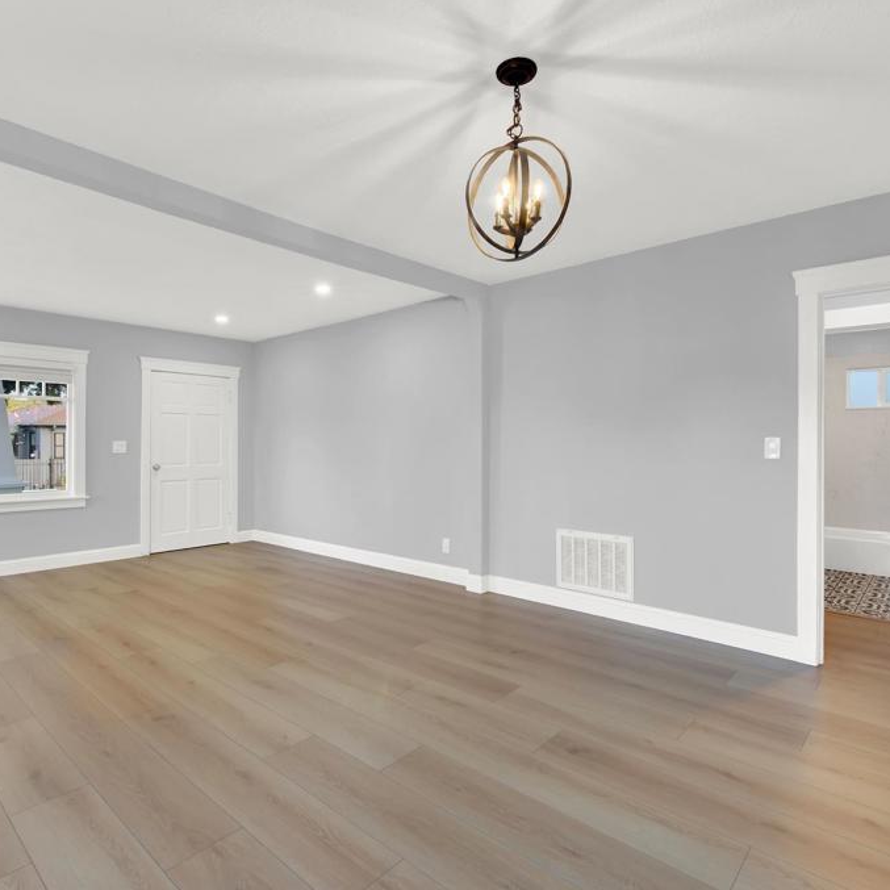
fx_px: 524
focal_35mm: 18
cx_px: 435
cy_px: 446
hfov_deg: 80.7
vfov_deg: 80.7
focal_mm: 14
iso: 100
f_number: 14
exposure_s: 1/2
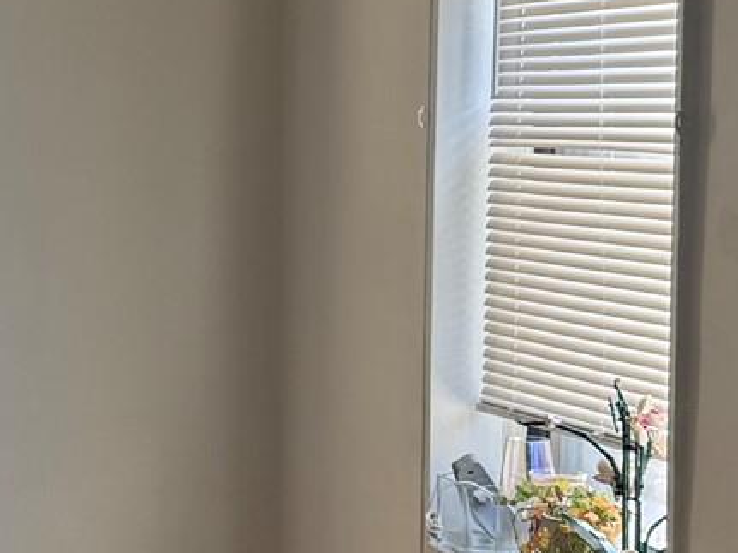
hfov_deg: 16.2
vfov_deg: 13.0
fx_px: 2430
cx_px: -260
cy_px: 279
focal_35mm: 114
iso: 100
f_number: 1.78
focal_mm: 6.76
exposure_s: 1/121
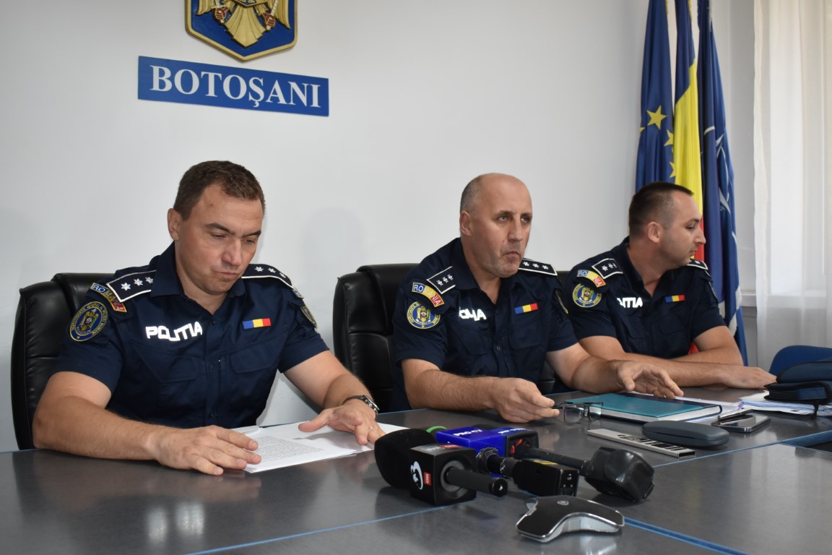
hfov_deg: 53.1
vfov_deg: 36.9
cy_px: 278
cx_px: 416
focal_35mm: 36
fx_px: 832
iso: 800
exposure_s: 1/100
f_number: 5
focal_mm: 24
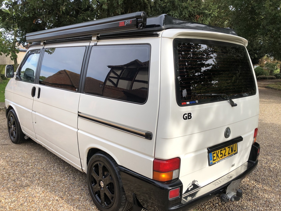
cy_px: 111
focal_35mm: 31
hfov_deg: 58.4
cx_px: 140
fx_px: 252
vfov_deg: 45.4
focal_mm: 3.99
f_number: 1.8
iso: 20
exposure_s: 1/615
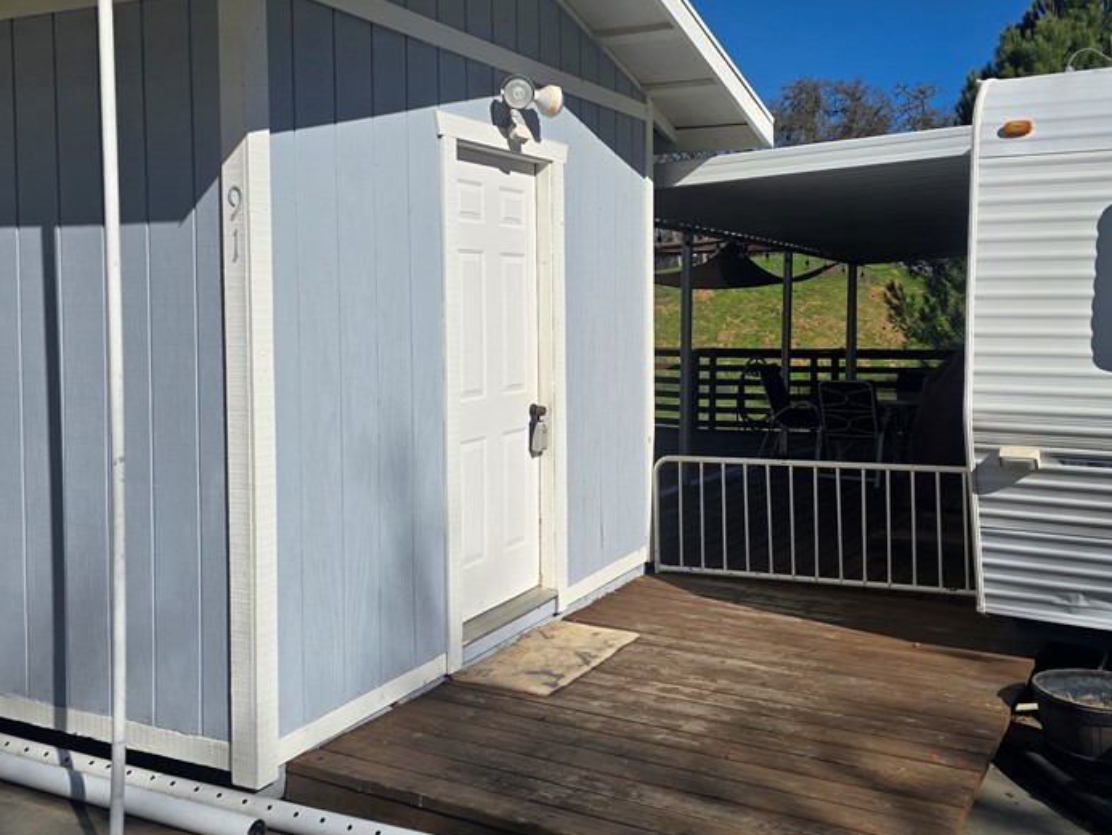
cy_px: 331
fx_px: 1092
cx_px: 615
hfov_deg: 53.8
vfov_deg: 41.6
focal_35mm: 34
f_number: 1.7
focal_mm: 6.3
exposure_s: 1/1588
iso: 12
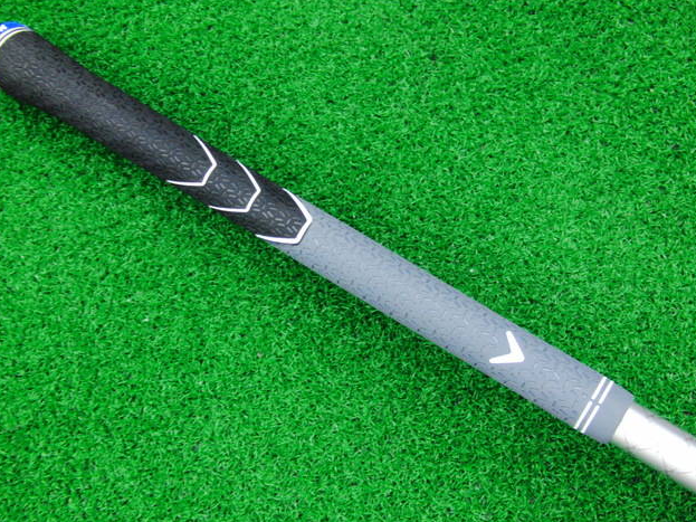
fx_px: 764
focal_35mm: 38
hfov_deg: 49.0
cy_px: 265
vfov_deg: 37.7
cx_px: 346
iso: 400
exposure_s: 1/25
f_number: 3.6
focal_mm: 6.42
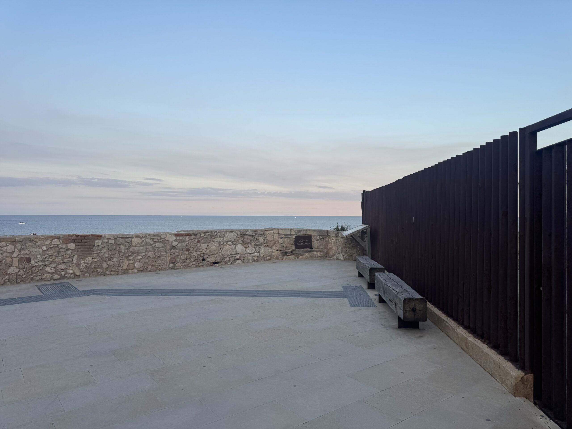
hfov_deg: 71.6
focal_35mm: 24
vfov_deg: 56.8
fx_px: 397
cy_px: 214
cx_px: 286
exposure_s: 1/1059
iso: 80
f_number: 1.78
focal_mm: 6.76
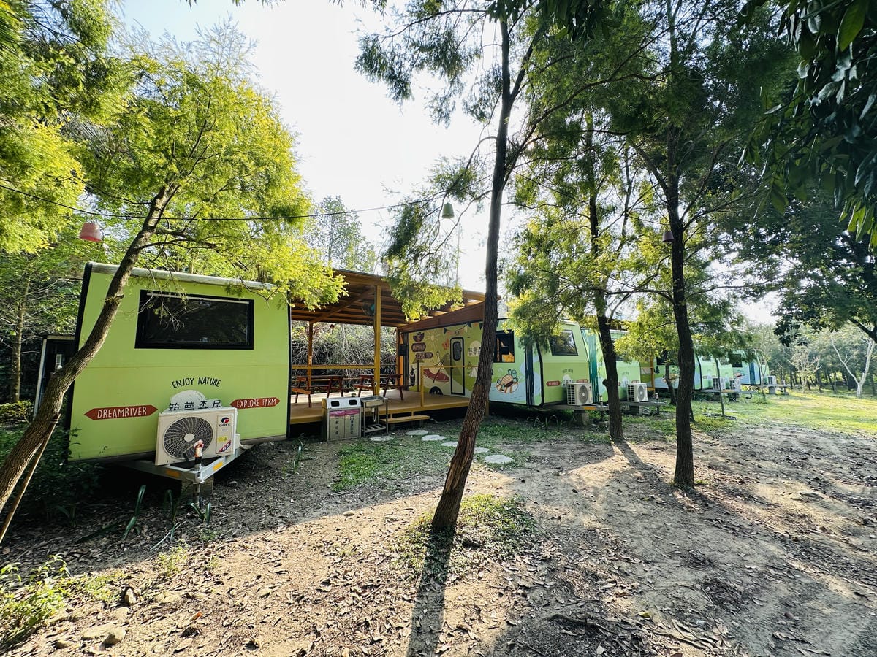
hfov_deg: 102.1
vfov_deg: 85.7
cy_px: 328
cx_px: 438
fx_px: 355
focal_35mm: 14
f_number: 2.2
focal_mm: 2.22
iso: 40
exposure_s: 1/243
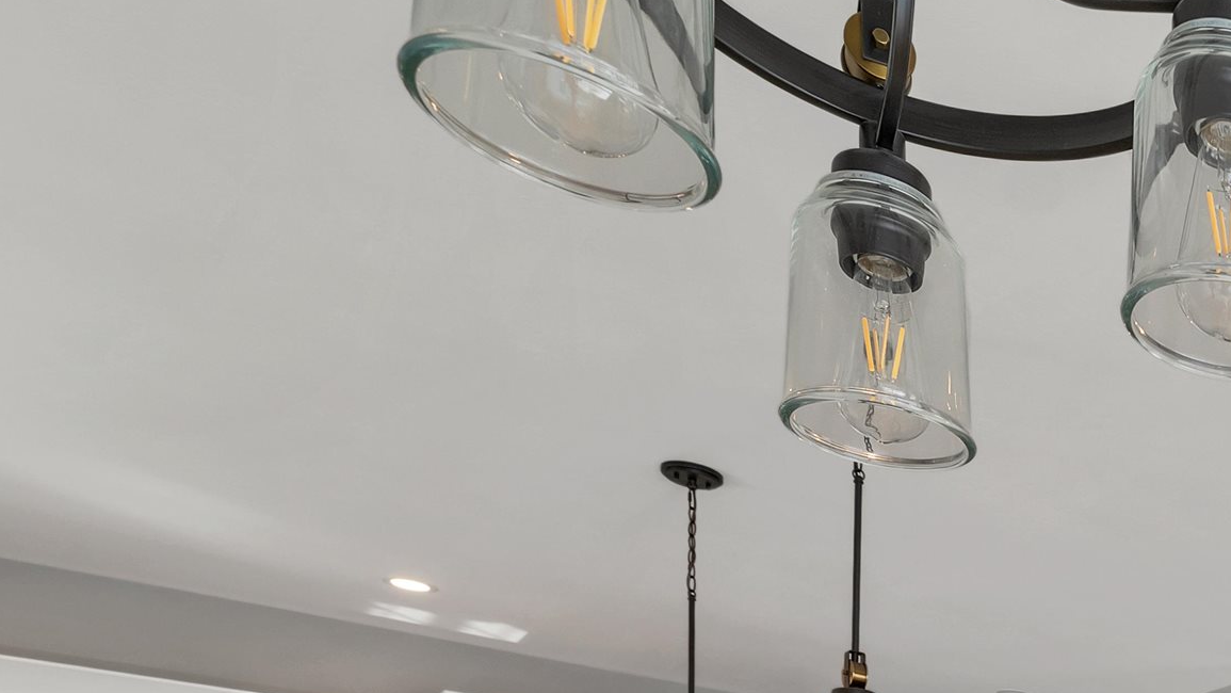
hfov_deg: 35.3
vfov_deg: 23.4
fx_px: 1273
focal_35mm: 39
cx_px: 1600
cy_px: 1079
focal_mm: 14
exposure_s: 1/100
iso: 400
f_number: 8
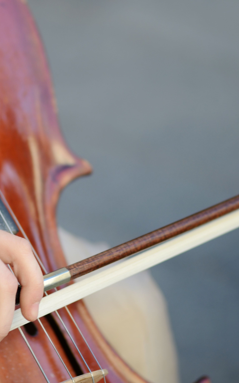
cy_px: 166
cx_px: 43
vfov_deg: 8.1
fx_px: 2687
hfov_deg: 5.1
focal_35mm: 258
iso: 100
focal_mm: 105
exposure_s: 1/125
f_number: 3.2
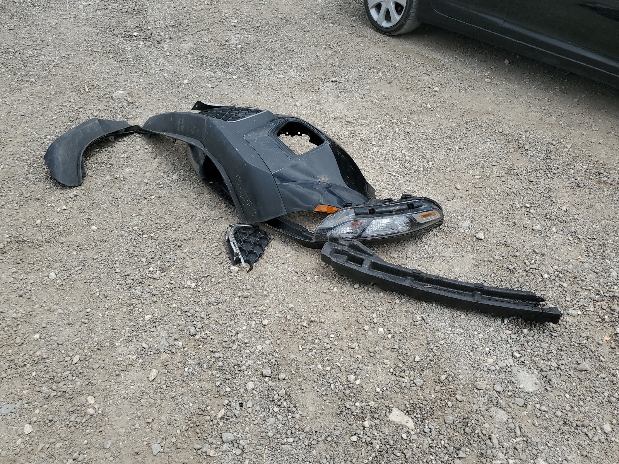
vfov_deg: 53.1
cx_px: 310
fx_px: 465
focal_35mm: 26
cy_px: 232
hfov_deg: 67.3
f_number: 1.5
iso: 50
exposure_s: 1/2500
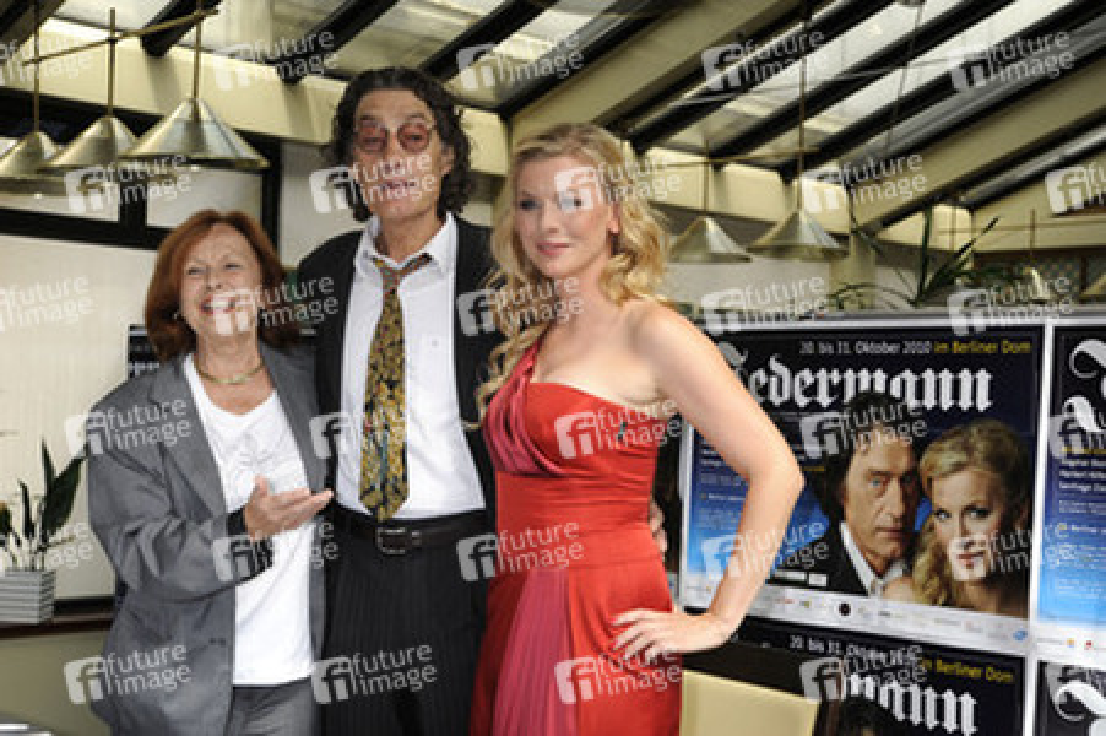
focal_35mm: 52
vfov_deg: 26.0
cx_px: 553
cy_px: 368
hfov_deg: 38.2
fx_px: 1596
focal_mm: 52
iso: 250
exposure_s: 1/200
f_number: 7.1
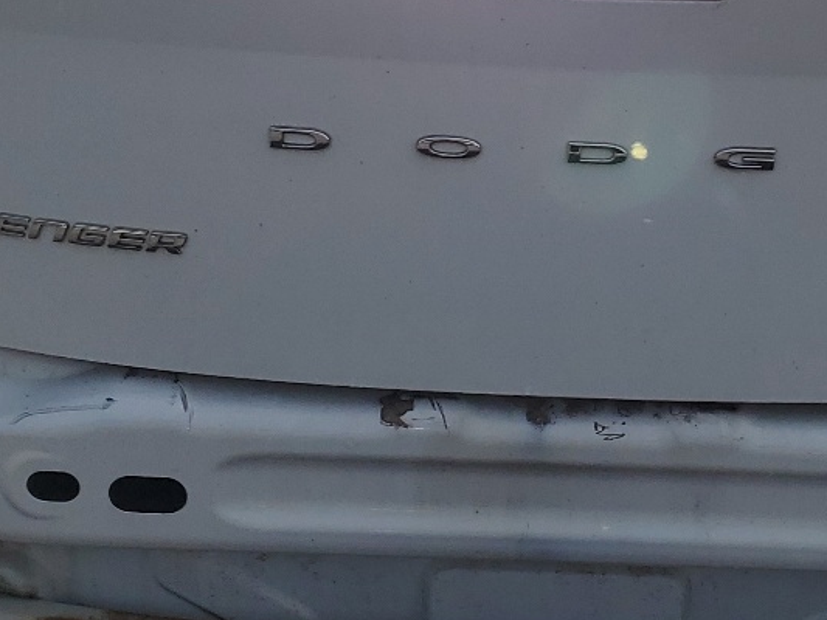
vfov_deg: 18.5
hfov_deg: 24.8
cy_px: 28
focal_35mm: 78
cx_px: 580
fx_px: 1864
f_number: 1.5
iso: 50
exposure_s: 1/10000
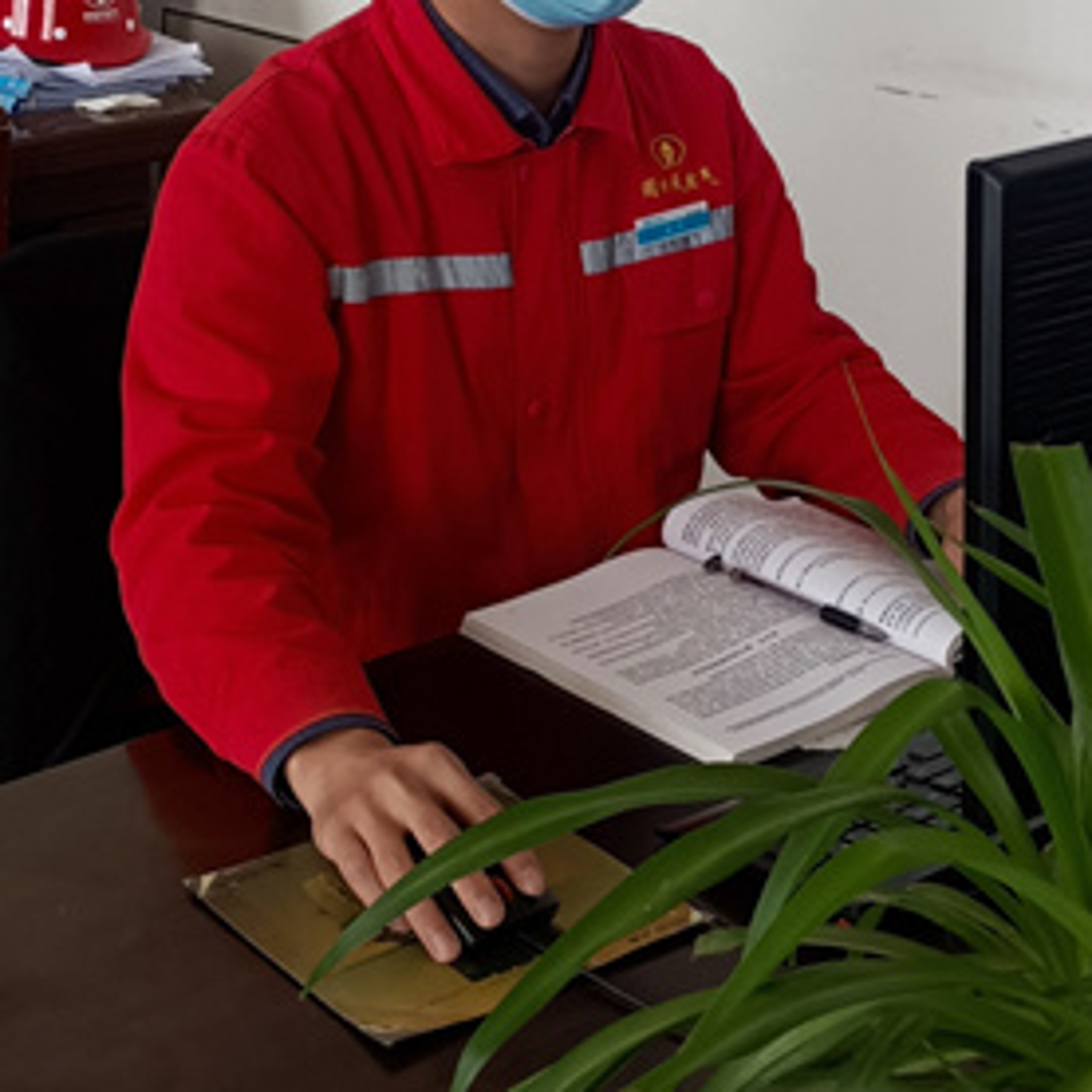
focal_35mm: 69
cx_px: 485
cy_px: 382
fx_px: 2463
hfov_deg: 25.0
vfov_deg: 24.9
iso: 269
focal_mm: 4.71
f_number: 1.79
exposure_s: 1/100
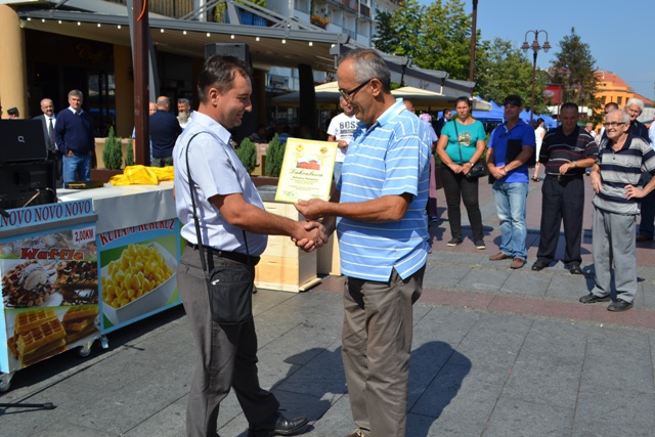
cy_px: 218
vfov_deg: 36.9
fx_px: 655
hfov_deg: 53.1
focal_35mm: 36
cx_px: 328
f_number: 9
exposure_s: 1/320
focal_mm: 24
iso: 100
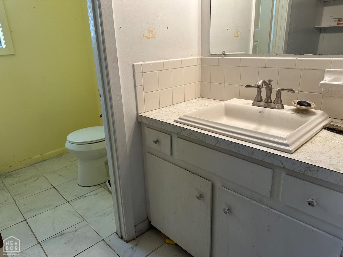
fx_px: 238
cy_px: 128
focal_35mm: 24
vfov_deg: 56.8
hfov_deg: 71.6
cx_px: 172
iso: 200
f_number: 1.78
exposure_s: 1/120
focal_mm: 6.86
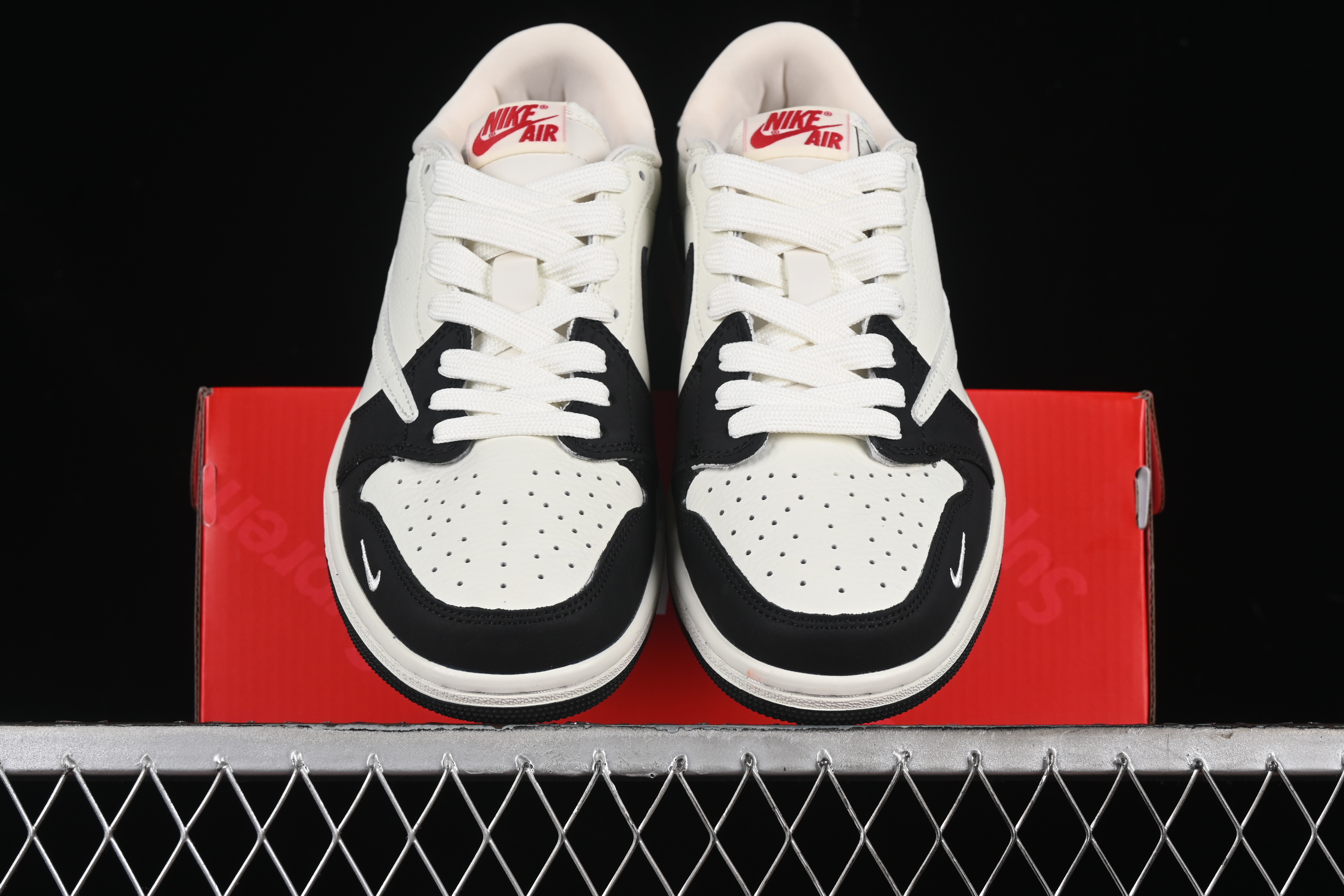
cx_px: 672
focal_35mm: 75
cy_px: 448
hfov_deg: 27.0
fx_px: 2800
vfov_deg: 18.2
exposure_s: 1/60
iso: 160
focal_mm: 50
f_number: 8
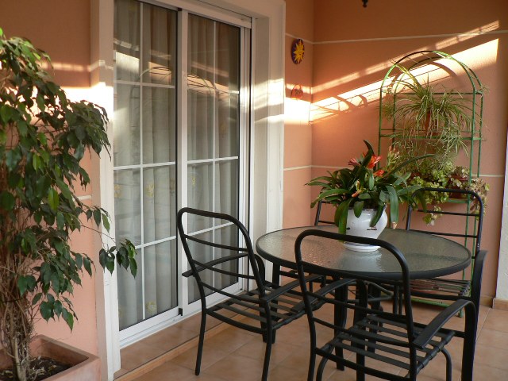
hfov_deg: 52.6
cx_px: 254
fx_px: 514
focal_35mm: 35
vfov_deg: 40.7
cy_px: 190
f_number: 2.8
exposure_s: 1/80
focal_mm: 6
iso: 64
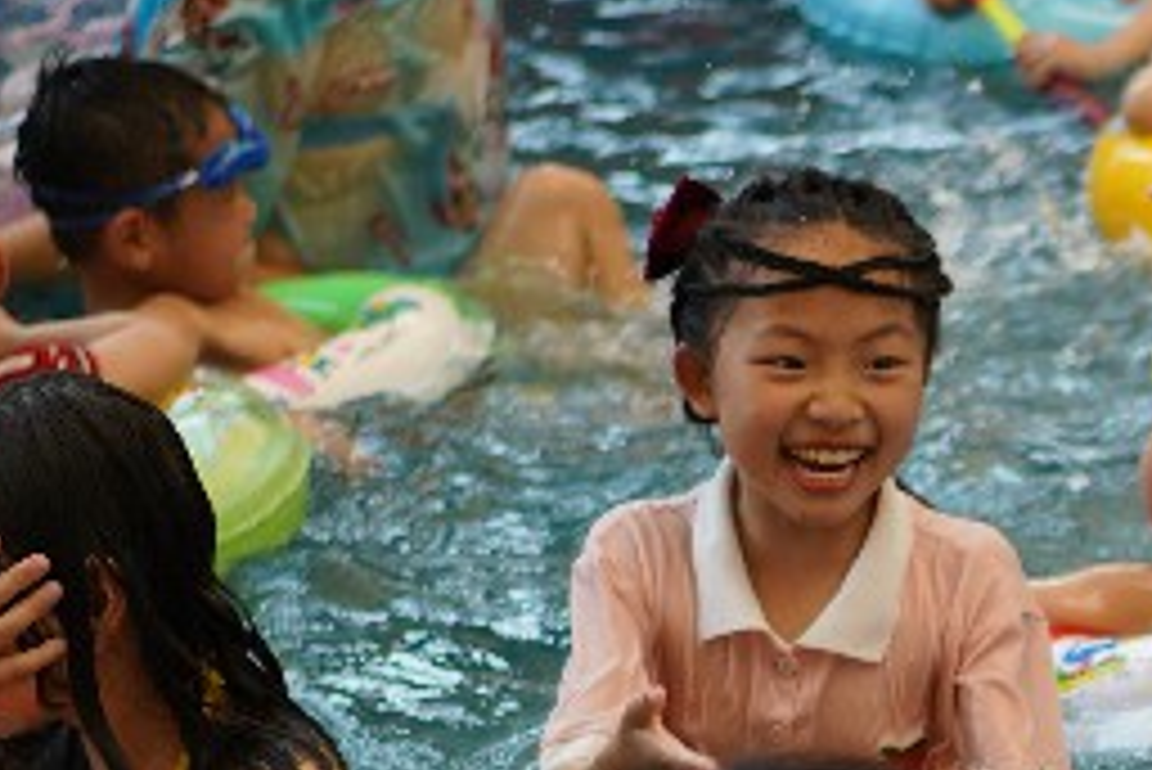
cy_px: 1342
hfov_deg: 9.2
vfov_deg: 6.1
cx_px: 1526
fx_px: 7044
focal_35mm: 220
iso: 100
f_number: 1.8
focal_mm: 55
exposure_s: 1/400
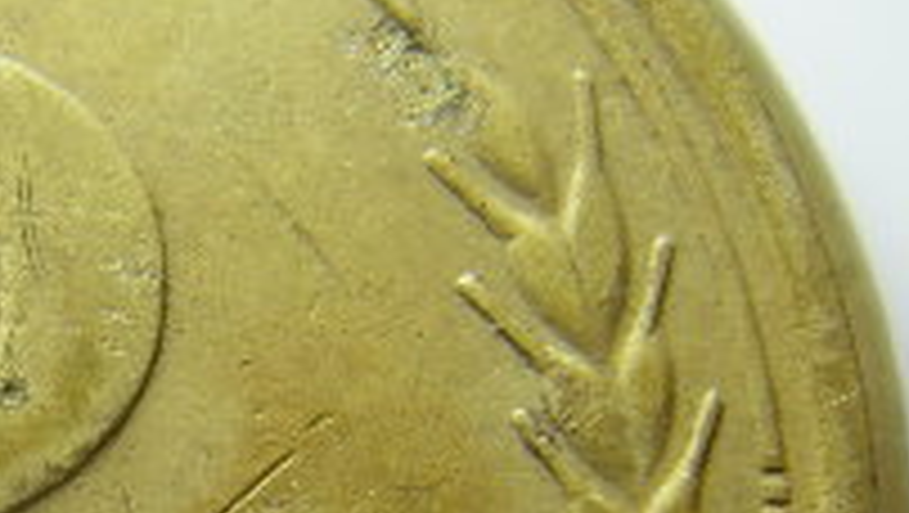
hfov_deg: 15.8
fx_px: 3160
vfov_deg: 9.2
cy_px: 594
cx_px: -153
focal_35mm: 131
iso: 64
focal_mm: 6.3
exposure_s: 1/100
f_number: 3.3
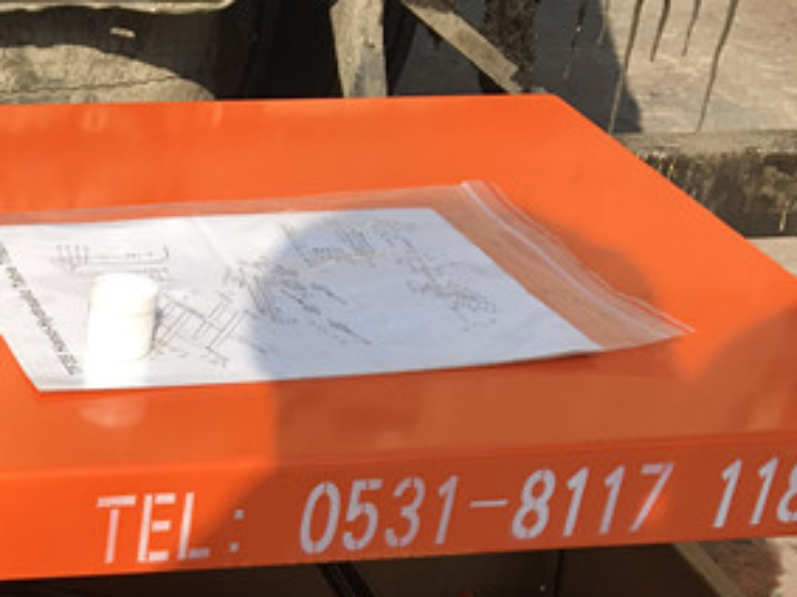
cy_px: 819
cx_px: -45
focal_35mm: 82
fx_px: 1887
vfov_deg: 16.7
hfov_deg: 22.7
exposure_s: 1/938
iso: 25
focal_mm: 4.15
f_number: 2.2
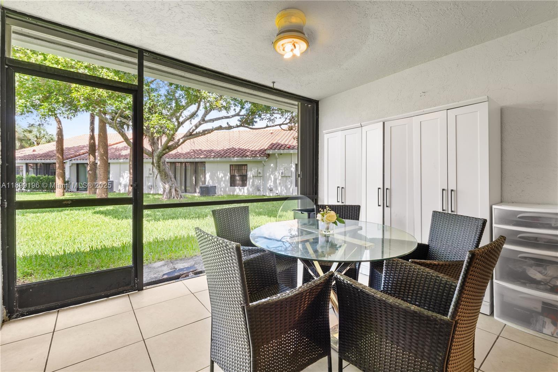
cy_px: 186
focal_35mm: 15
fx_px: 232
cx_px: 279
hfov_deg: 100.4
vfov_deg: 77.3
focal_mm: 10
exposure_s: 1.6
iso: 100
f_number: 9
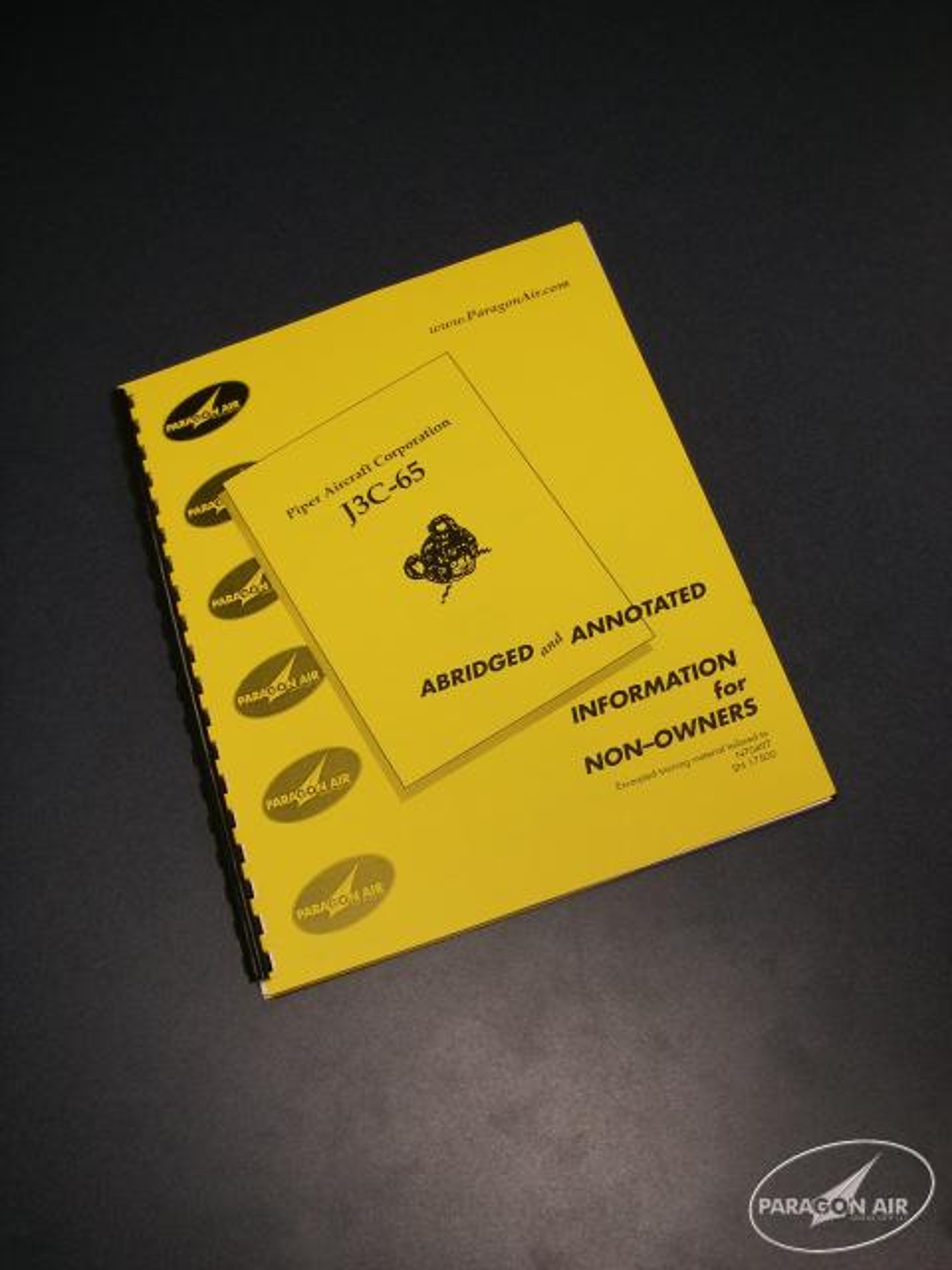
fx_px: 1393
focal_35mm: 38
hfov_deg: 37.7
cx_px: 476
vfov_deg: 49.0
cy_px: 635
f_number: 3.3
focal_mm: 6.3
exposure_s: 1/50
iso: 100
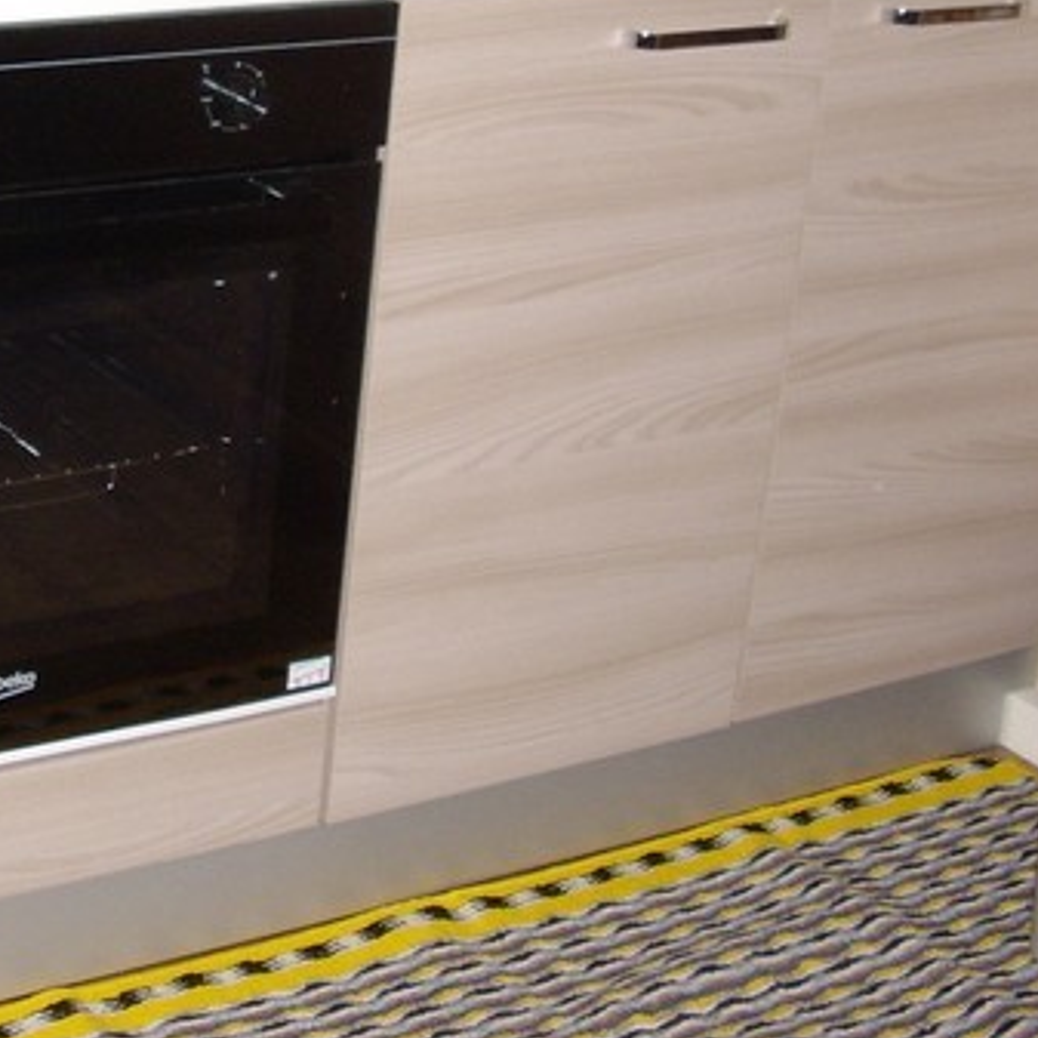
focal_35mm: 63
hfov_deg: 26.2
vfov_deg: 26.6
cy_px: 145
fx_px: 2137
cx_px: 65
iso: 141
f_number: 2.9
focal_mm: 5.8
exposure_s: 1/30
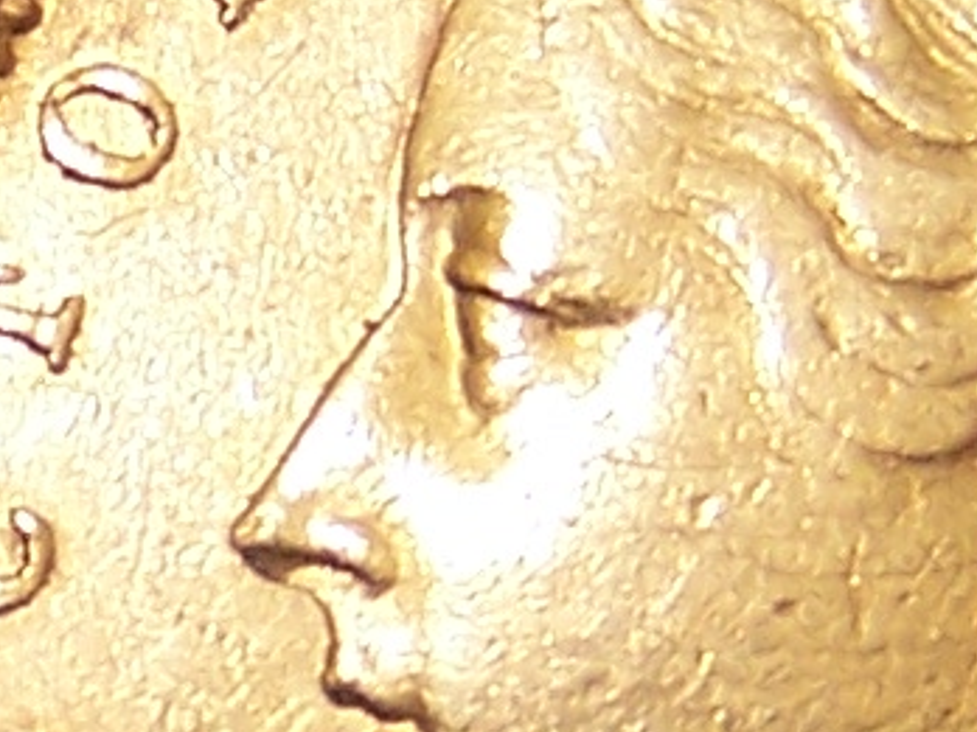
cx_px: -396
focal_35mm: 281
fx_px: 7931
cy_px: 634
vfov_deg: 5.3
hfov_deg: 7.0
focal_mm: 6.3
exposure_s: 1/60
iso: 80
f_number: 2.8
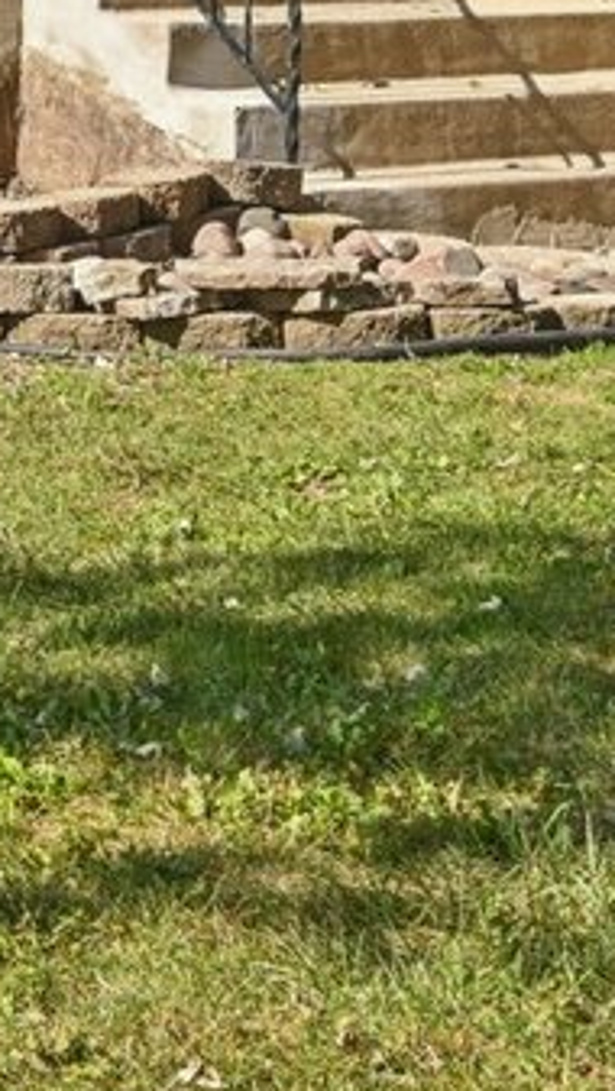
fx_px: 4370
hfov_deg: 7.9
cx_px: -366
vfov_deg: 13.8
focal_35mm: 151
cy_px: -230
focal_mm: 30
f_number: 8
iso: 800
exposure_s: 1/2000
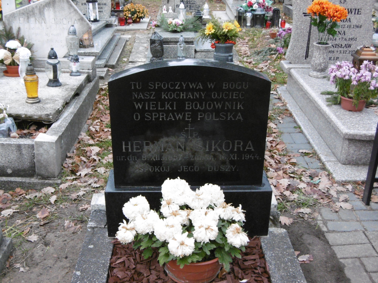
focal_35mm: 43
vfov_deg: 33.6
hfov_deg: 43.9
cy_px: 142
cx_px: 189
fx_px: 470
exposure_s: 1/25
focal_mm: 7.7
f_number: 3.8
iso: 400
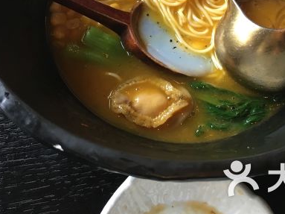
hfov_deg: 36.2
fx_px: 436
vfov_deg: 26.6
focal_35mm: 53
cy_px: 21
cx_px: 150
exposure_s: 1/33
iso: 50
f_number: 2.2
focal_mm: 4.15
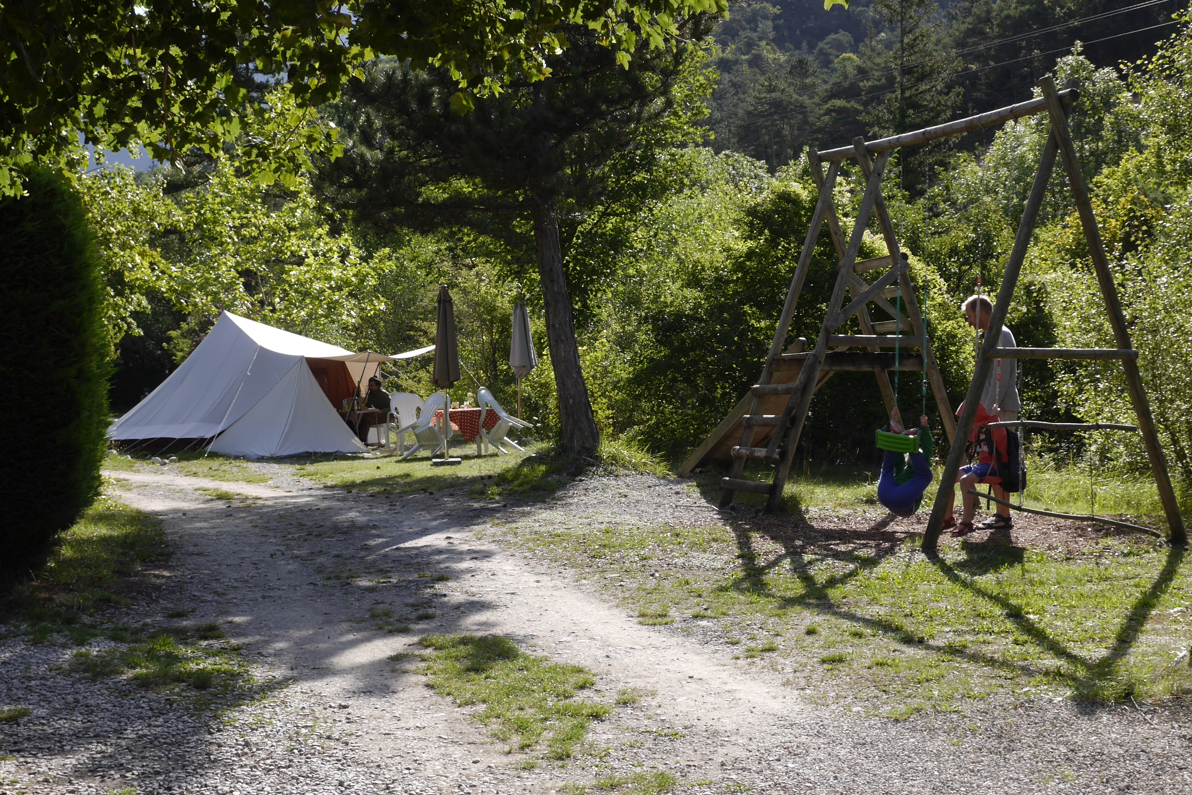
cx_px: 587
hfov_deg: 37.5
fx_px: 1755
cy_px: 429
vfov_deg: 25.5
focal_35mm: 53
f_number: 8
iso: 160
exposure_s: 1/200
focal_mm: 25
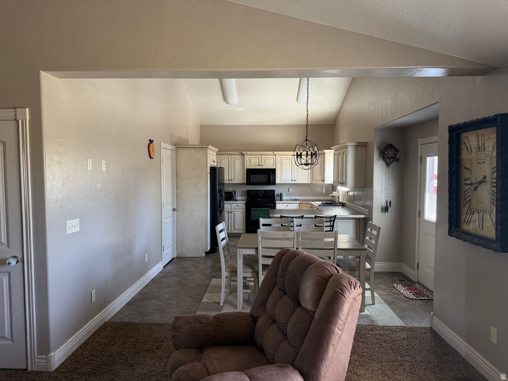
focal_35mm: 24
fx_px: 352
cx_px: 254
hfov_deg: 71.6
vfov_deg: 56.8
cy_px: 190
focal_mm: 6.76
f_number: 1.78
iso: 200
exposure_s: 1/109
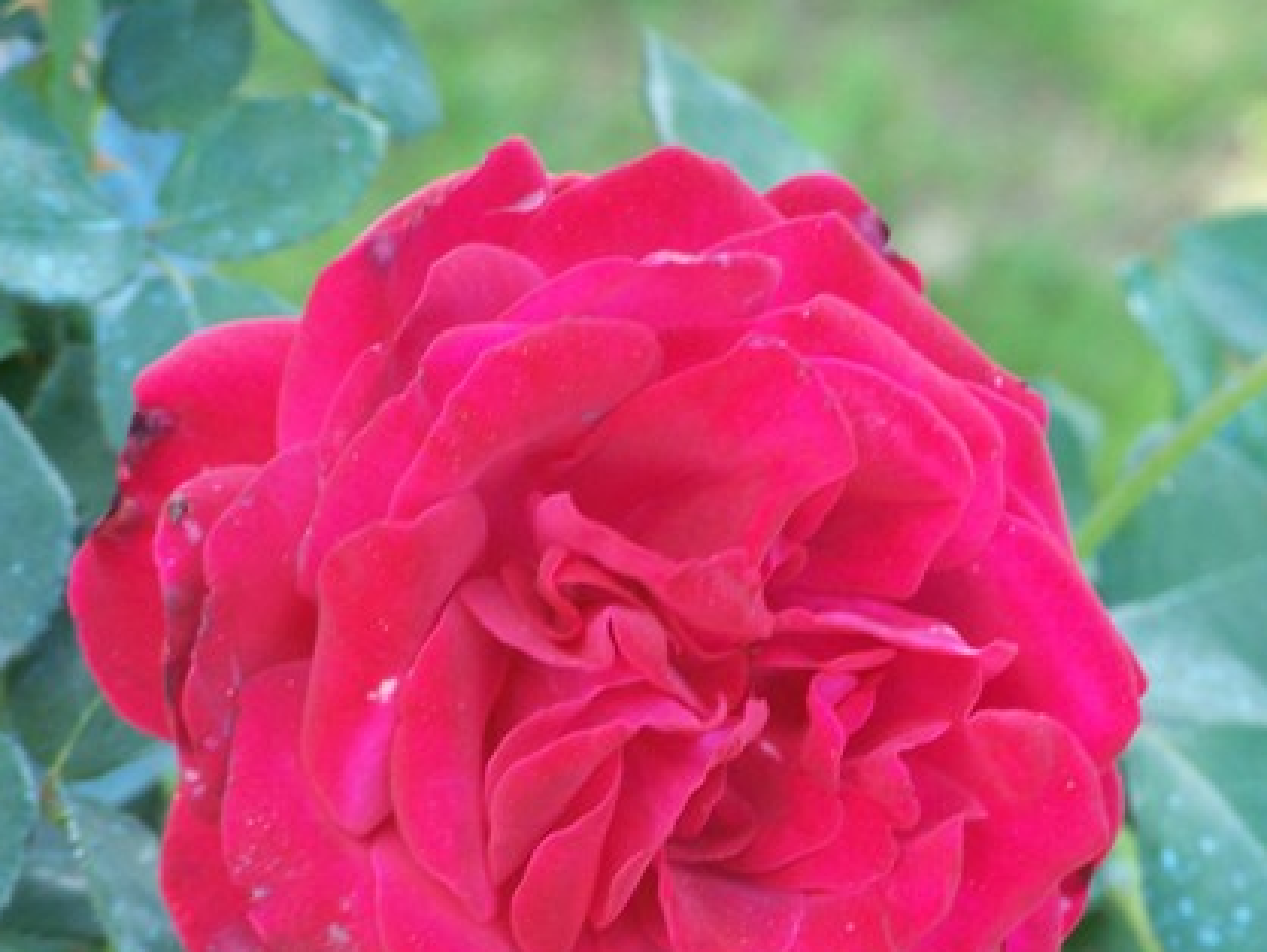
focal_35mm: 322
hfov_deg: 6.1
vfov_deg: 4.6
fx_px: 11792
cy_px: 659
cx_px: 928
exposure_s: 1/100
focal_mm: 34.6
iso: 140
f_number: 3.2
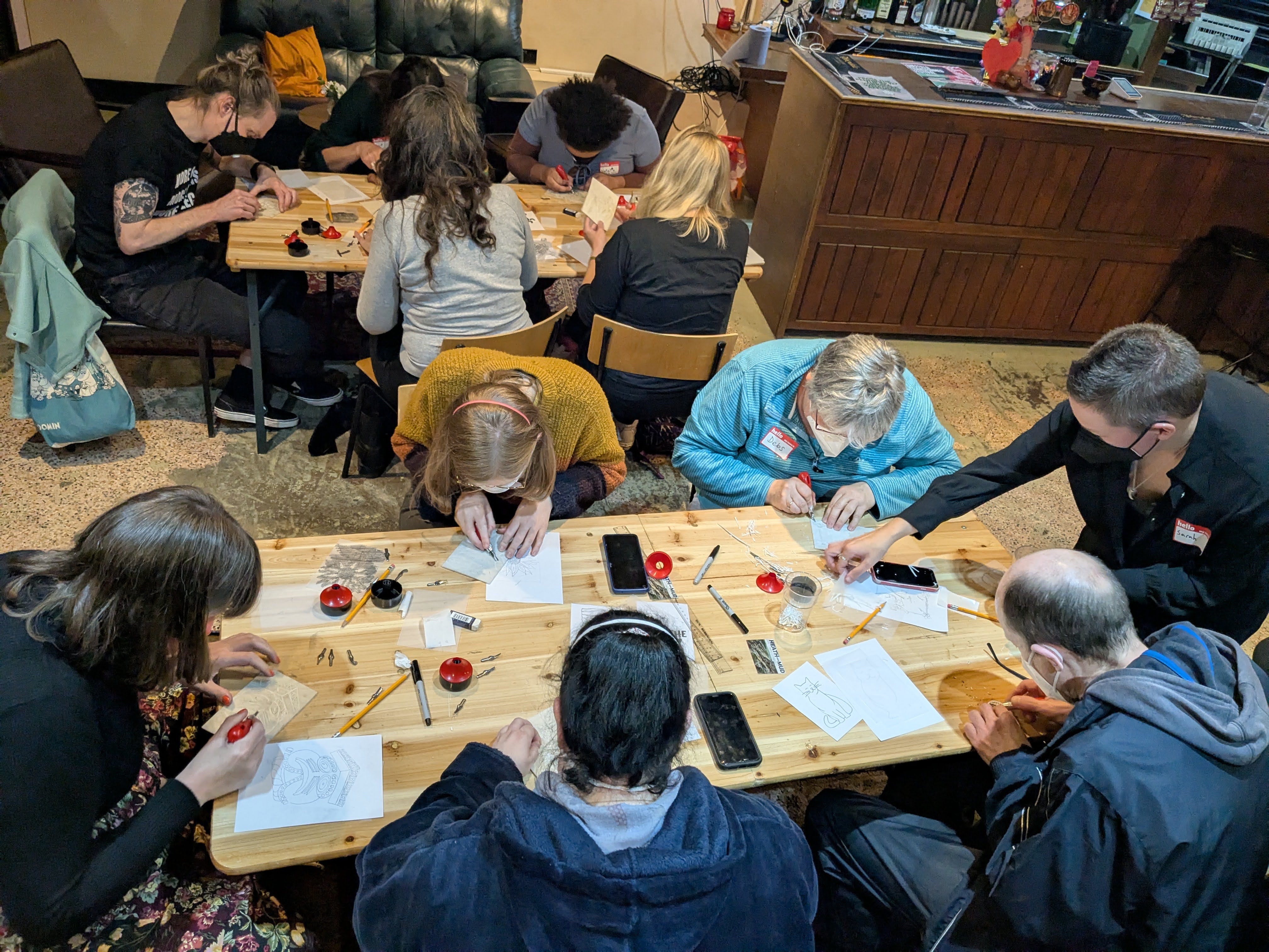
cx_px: 634
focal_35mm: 27
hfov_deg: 65.3
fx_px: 990
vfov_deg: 51.4
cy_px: 476
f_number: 1.73
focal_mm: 4.38
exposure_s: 1/33.3
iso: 362
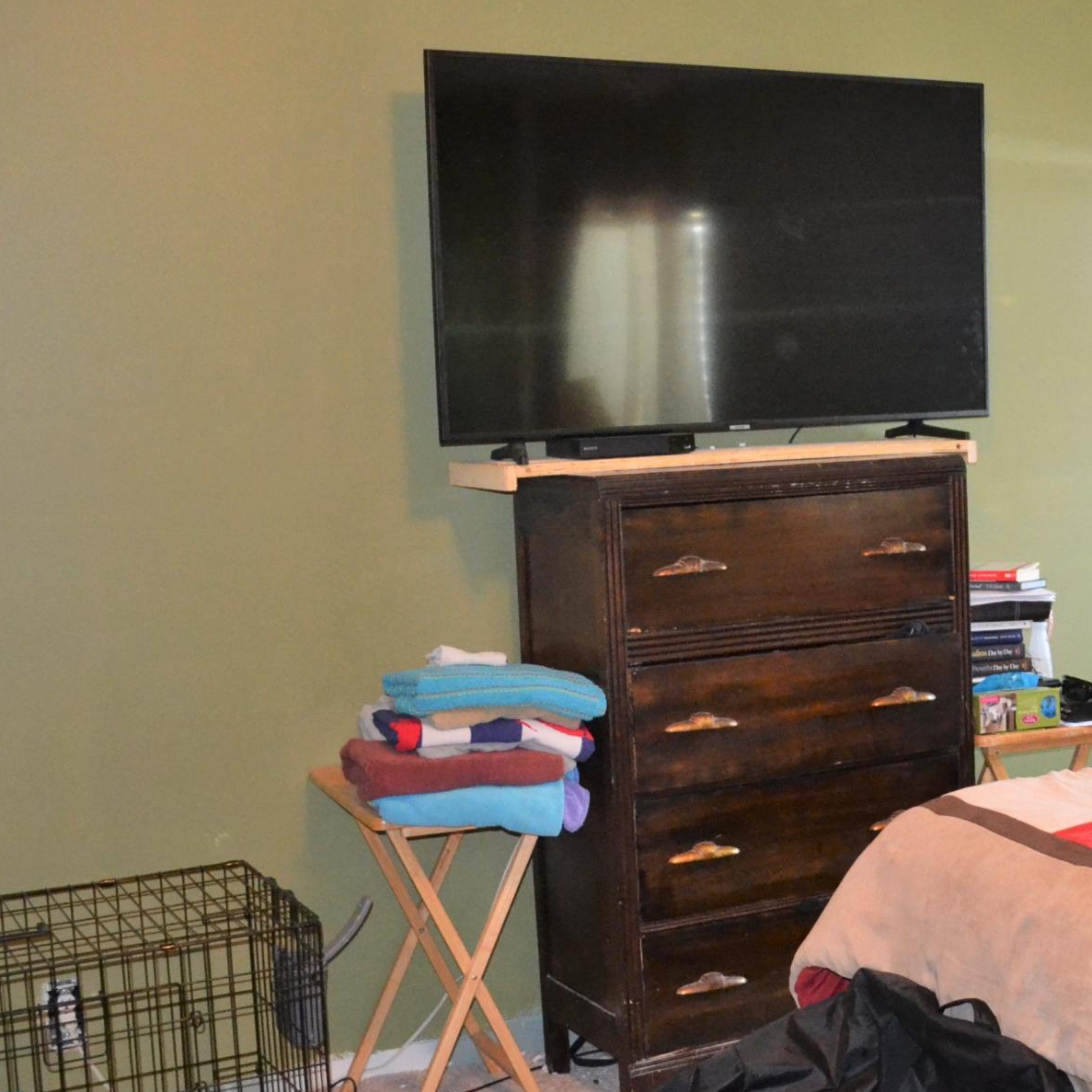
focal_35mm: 58
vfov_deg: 29.5
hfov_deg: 27.8
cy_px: 491
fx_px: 2070
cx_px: 1089
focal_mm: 18
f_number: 3.5
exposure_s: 1/60
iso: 2200
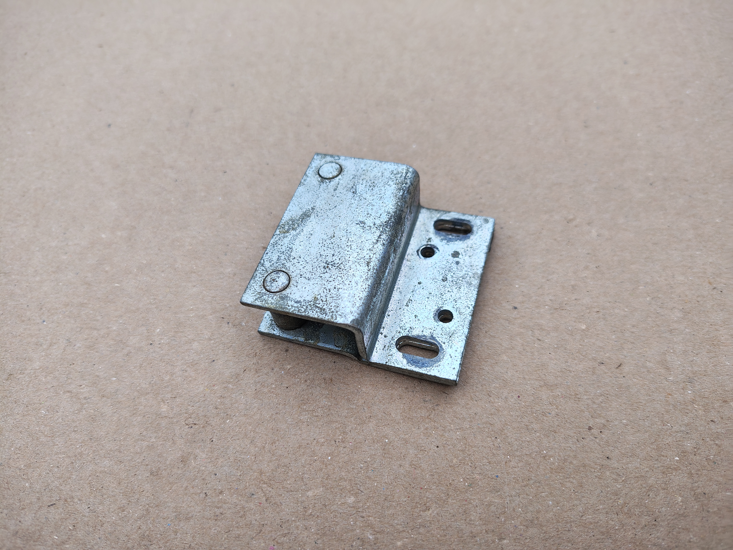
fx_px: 508
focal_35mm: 24
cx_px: 366
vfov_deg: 56.8
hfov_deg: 71.6
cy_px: 275
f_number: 1.8
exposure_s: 1/1077
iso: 100
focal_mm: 5.56
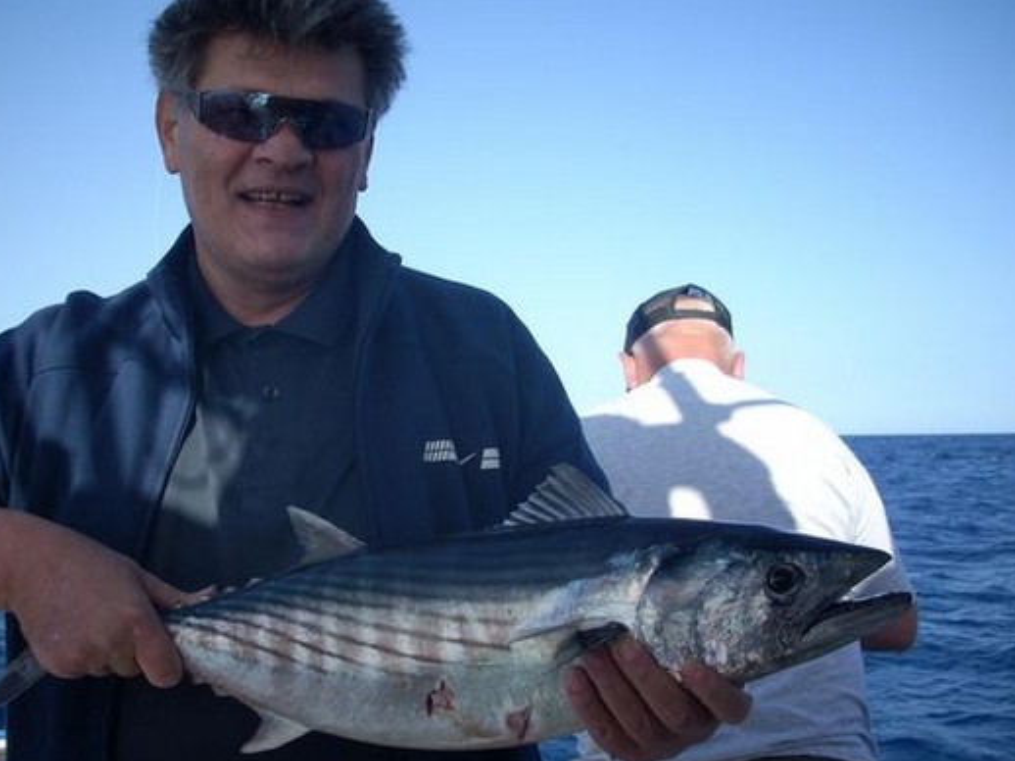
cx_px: 437
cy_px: 382
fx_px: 1319
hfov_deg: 42.0
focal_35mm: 45
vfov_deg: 32.2
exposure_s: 1/193
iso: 64
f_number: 5.6
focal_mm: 6.2
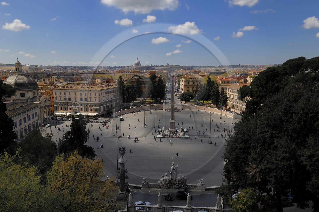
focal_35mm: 27
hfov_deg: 67.5
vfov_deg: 47.8
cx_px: 160
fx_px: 239
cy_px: 106
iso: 100
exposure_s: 1/250
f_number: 9.5
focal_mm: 18
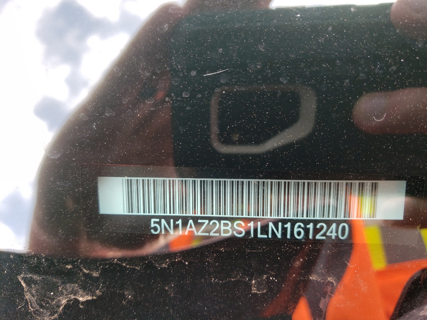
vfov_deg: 53.1
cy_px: 160
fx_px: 321
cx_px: 214
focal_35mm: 26
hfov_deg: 67.3
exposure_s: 1/175
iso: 50
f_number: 1.5
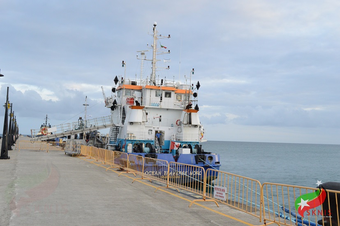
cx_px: 170
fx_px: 382
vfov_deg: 33.0
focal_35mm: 40
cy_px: 113
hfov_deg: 48.0
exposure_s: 1/400
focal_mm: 27
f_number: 8
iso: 1600
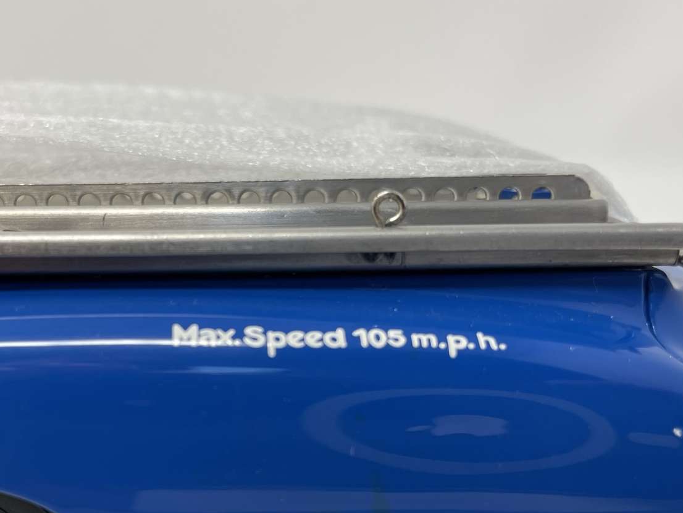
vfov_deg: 30.5
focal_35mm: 47
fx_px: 928
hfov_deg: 39.6
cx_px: 193
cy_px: 369
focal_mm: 4.2
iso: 50
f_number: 1.6
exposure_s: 1/121
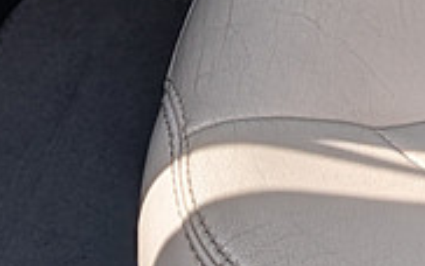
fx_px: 1657
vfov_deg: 7.6
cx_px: 521
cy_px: -616
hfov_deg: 14.1
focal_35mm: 143
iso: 24
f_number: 1.68
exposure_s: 1/522
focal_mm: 6.9
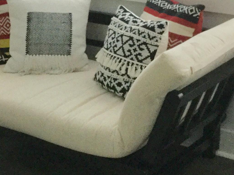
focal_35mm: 91
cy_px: 92
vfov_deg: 16.2
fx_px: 615
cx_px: 68
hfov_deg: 21.4
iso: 40
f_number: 2.4
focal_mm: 3.3
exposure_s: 1/30
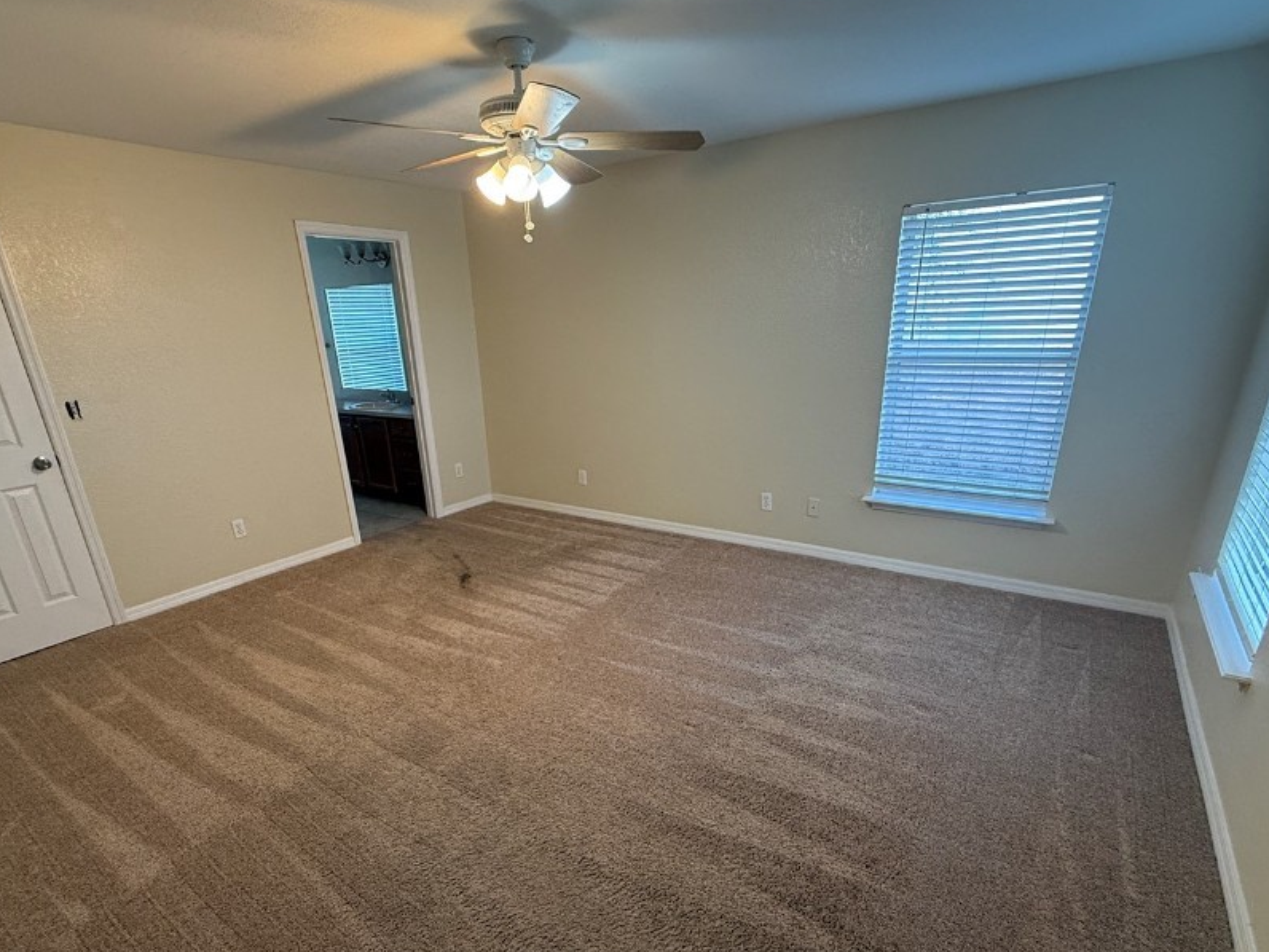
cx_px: 620
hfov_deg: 87.7
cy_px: 563
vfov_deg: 71.0
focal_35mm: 18
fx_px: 660
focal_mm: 2.22
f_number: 2.2
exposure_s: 1/60
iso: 160
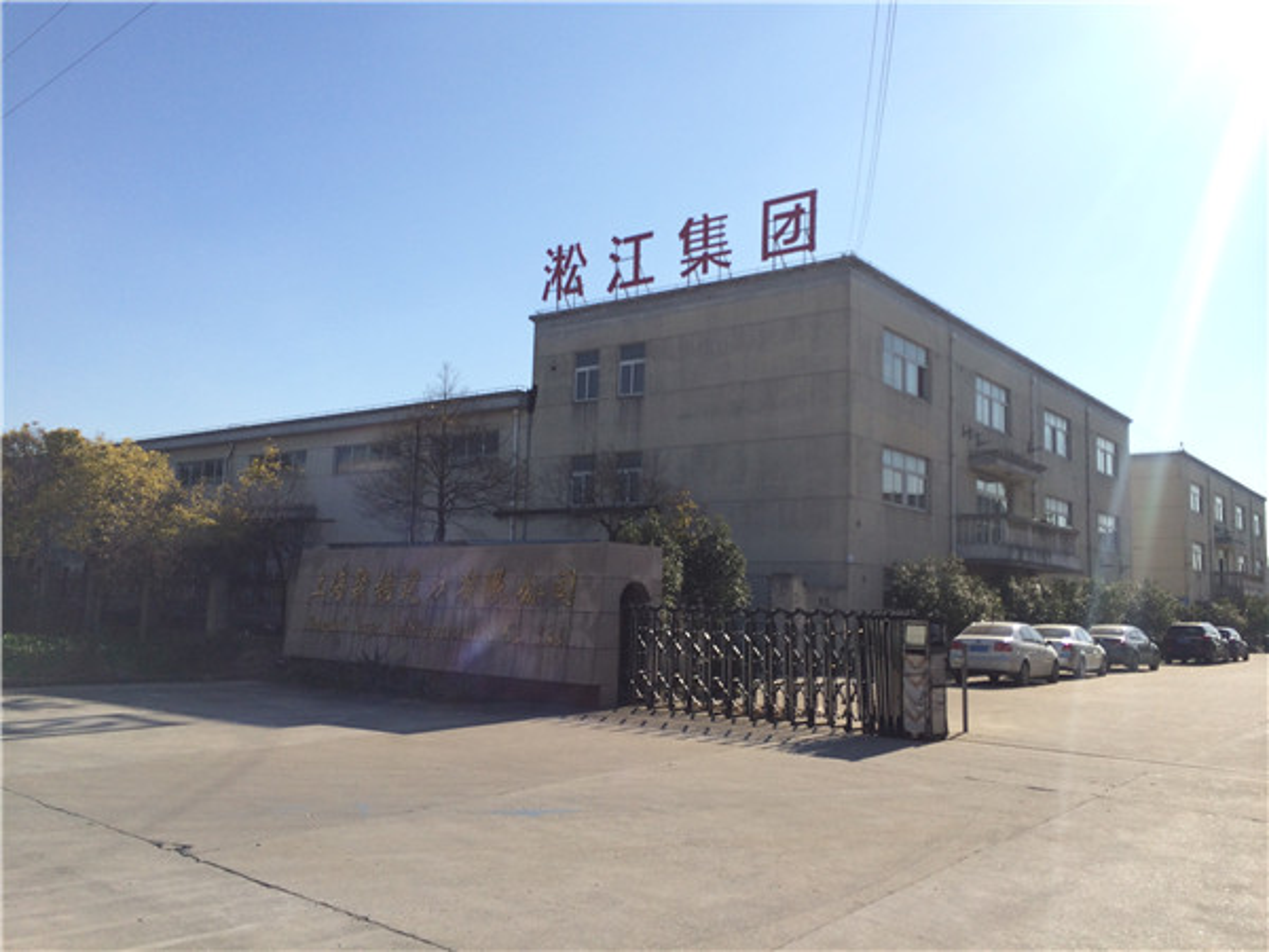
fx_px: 1100
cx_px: 634
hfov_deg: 60.0
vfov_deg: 46.8
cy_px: 476
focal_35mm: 30
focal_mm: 4.12
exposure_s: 1/2564
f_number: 2.2
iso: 32
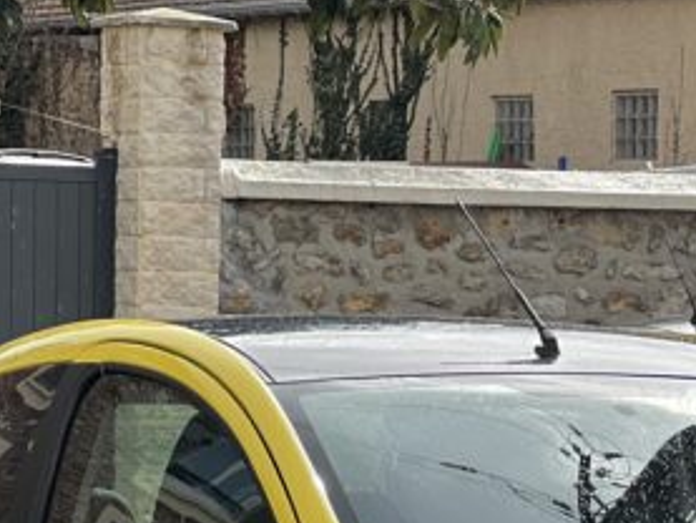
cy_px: 702
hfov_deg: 8.9
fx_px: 4466
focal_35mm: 222
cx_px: 721
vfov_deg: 6.6
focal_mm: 9
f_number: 2.8
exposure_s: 1/407
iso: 32
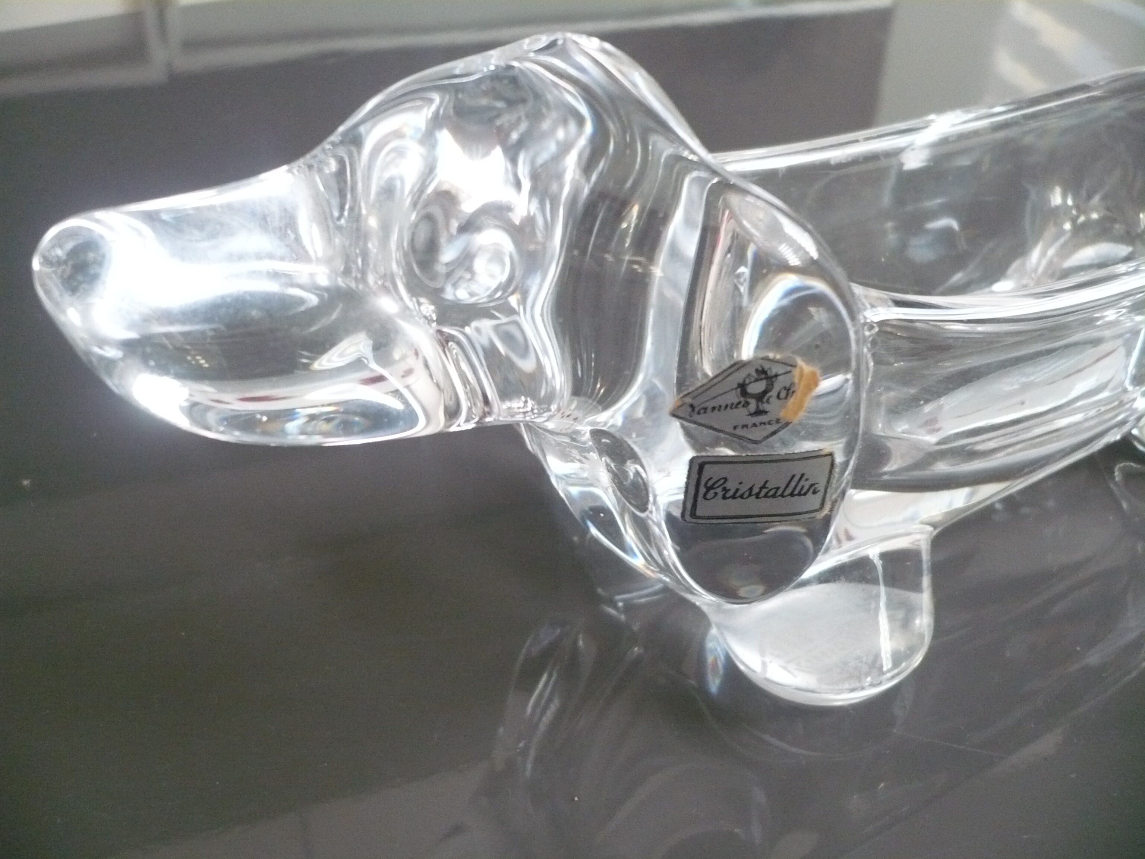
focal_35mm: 35
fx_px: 1158
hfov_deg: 52.6
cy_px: 430
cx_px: 572
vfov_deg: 40.7
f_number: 2.8
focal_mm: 5.8
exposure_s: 1/25
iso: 400
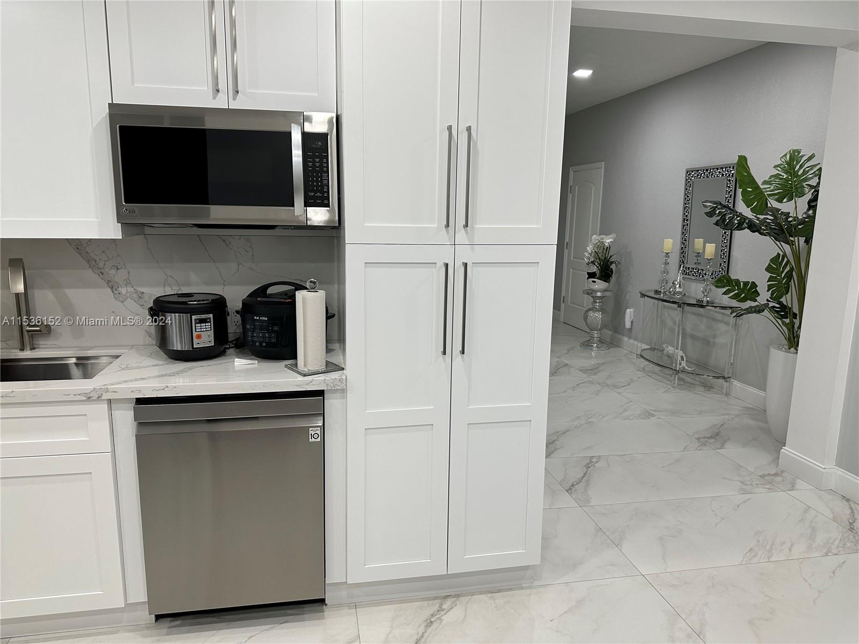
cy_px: 322
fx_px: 596
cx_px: 430
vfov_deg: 56.8
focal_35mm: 24
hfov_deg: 71.6
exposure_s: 1/120
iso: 160
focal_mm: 6.86
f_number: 1.78
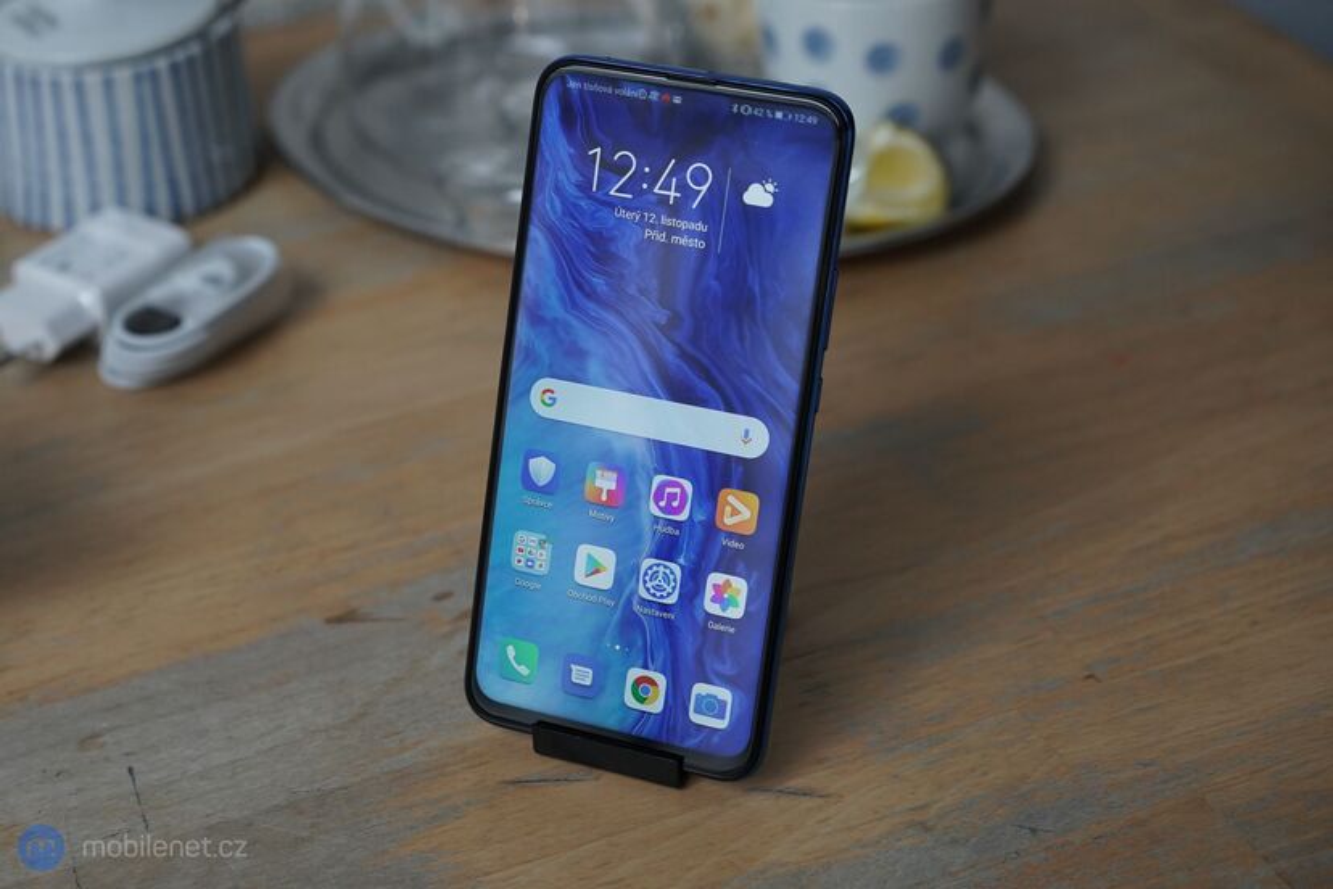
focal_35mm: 55
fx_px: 2036
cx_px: 666
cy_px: 444
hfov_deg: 36.2
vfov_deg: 24.6
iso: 1600
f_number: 4
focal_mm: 55
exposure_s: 1/250
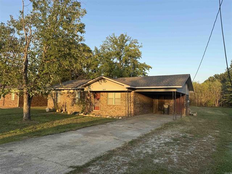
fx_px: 161
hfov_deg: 71.6
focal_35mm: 24
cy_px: 87
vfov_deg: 56.8
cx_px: 116
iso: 80
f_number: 1.78
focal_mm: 6.76
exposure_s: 1/1250
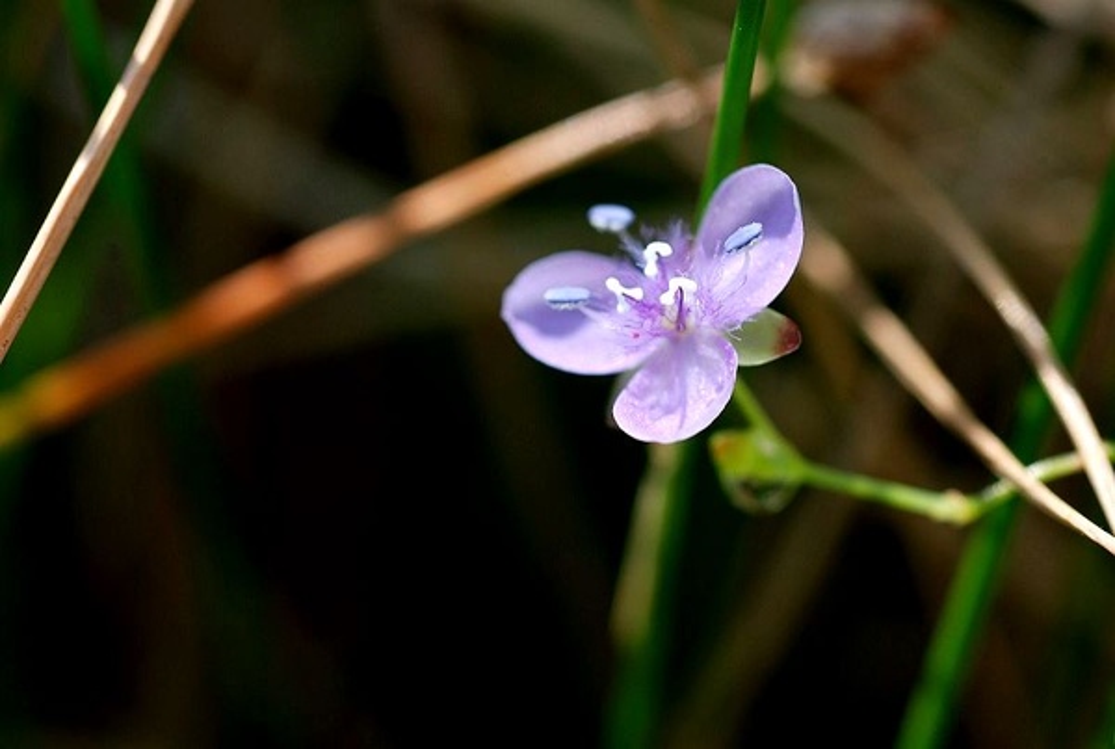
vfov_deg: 15.3
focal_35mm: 90
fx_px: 2794
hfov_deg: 22.6
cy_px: 374
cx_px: 558
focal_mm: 60
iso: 250
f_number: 8
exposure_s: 1/160
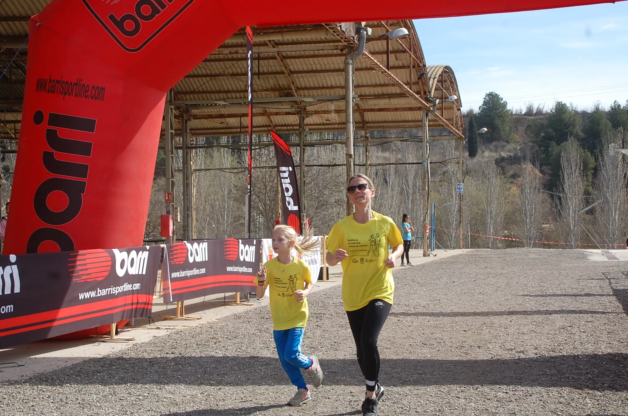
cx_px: 314
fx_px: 1097
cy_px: 208
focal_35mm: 63
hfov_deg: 31.9
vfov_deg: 21.5
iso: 200
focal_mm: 42
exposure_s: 1/320
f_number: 9
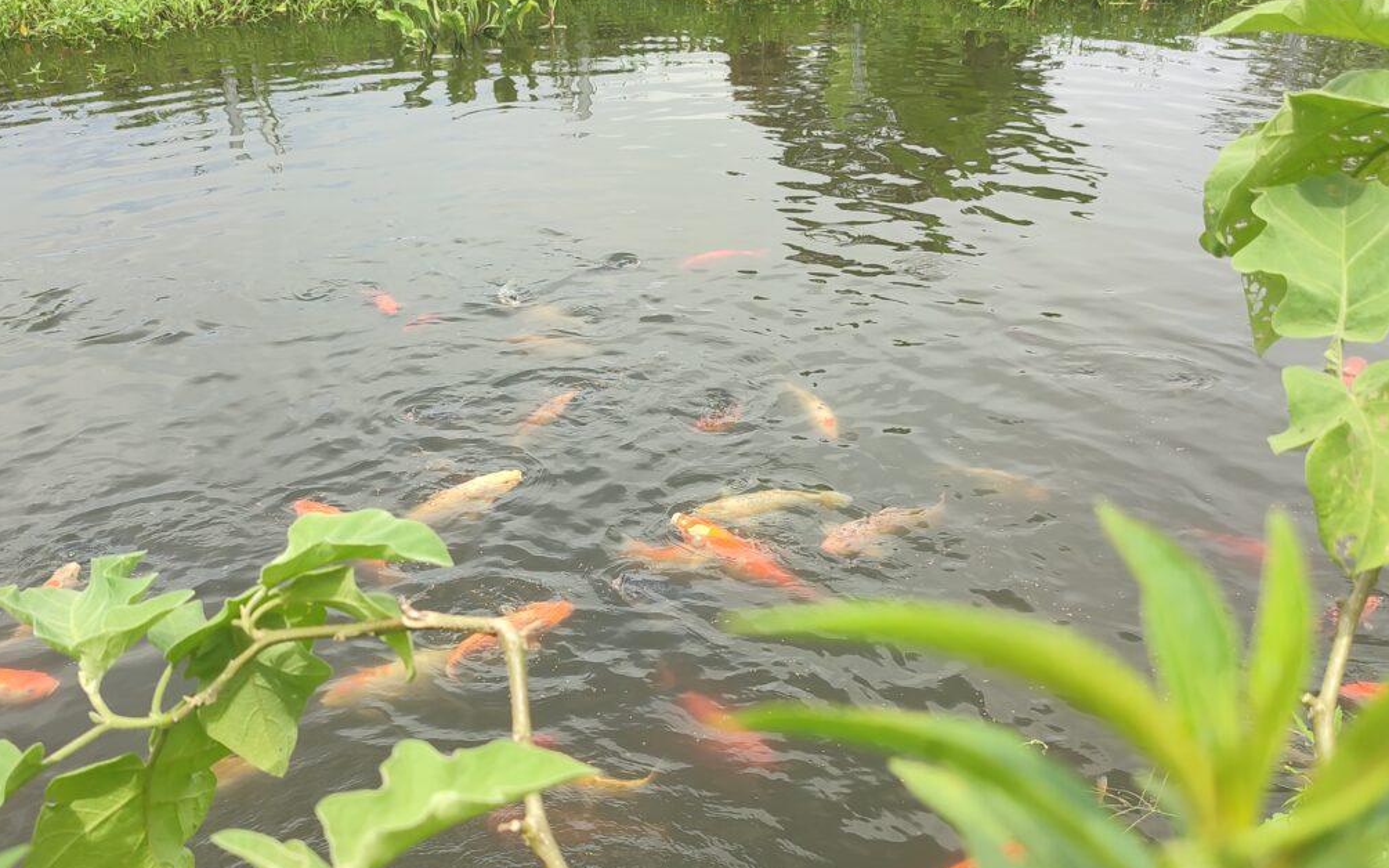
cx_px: 683
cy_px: 413
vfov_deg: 46.0
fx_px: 1022
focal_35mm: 27
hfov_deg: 68.4
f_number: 1.9
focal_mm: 6.04
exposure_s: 1/235
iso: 50
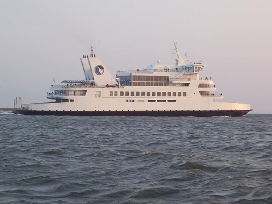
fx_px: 872
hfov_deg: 17.7
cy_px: 102
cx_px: 136
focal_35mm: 111
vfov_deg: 13.3
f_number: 4.8
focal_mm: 16.8
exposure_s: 1/125
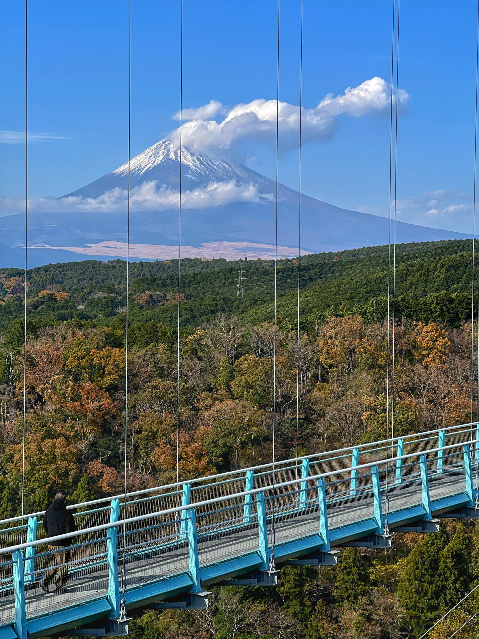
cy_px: 320
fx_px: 1421
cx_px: 240
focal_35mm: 77
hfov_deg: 19.1
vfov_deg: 25.3
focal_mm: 9
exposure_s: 1/365
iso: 32
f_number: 2.8
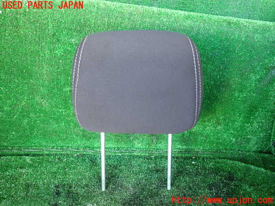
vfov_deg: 46.8
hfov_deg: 60.0
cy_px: 103
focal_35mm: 30
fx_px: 238
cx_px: 138
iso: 200
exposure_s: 1/30
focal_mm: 5.4
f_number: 2.3
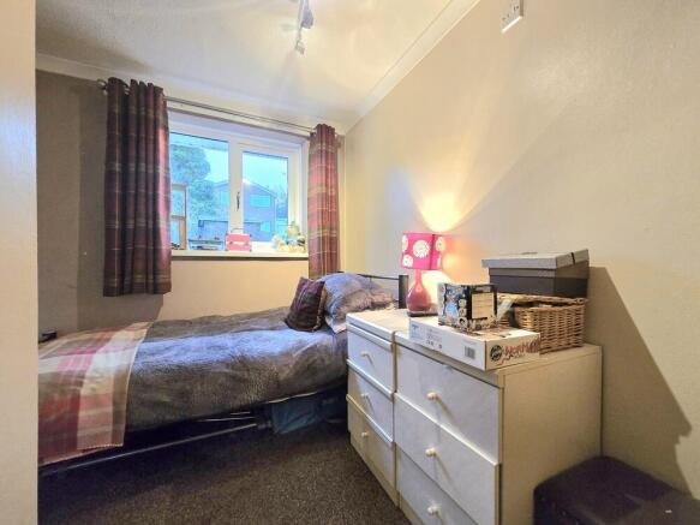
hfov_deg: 106.2
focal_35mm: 13
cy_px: 262
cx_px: 350
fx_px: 263
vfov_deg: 89.9
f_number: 2.2
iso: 320
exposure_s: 1/50.3
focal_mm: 2.2
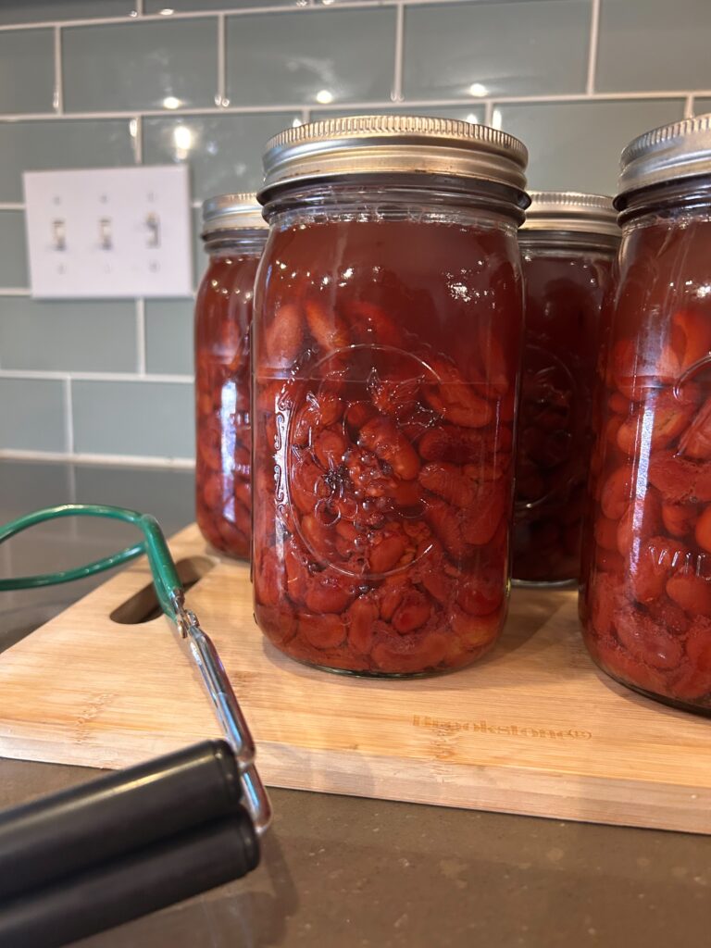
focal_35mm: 26
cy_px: 474
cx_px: 356
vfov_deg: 67.3
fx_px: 712
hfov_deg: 53.1
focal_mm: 5.7
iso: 320
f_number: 1.5
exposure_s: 1/60
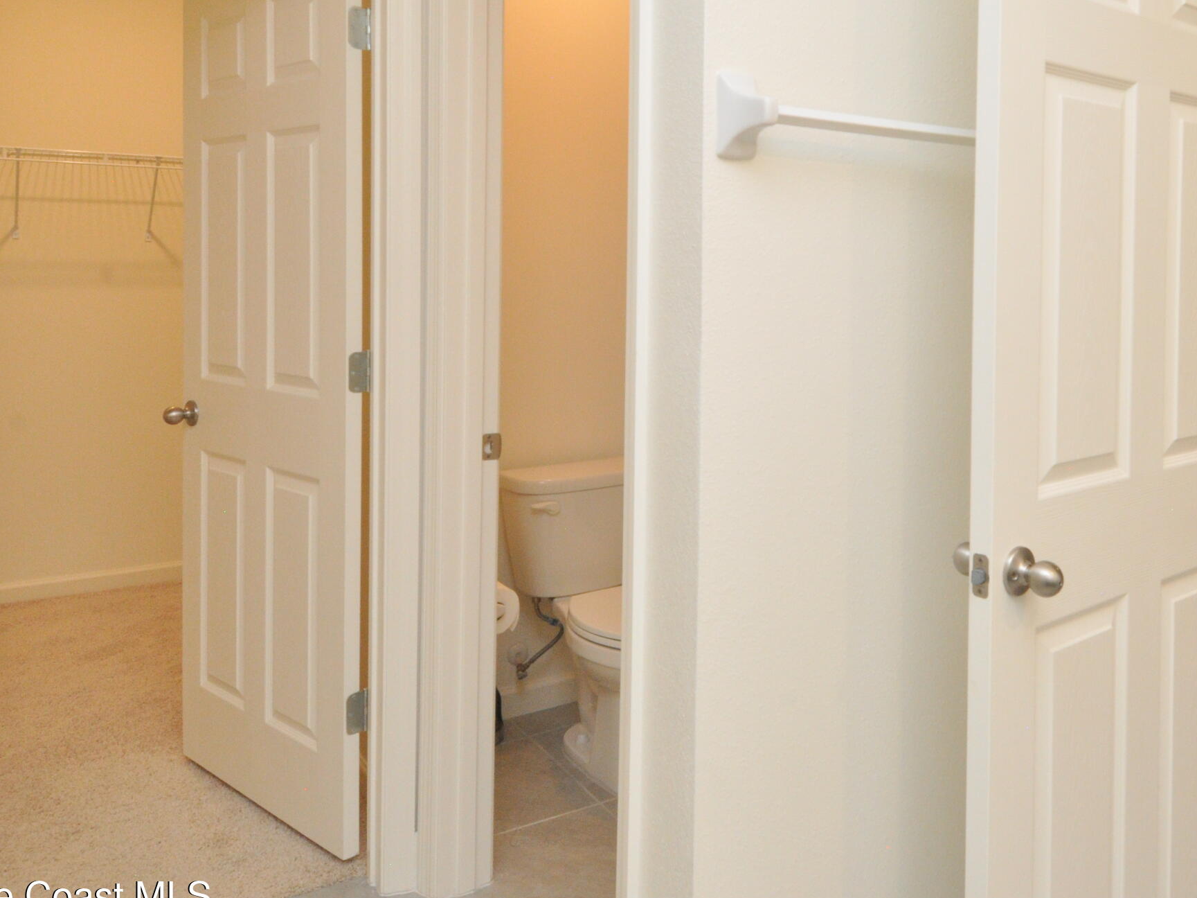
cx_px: 817
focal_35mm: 30
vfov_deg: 45.7
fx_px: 1037
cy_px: 268
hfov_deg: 58.4
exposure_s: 1/13
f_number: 14
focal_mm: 12
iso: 1250
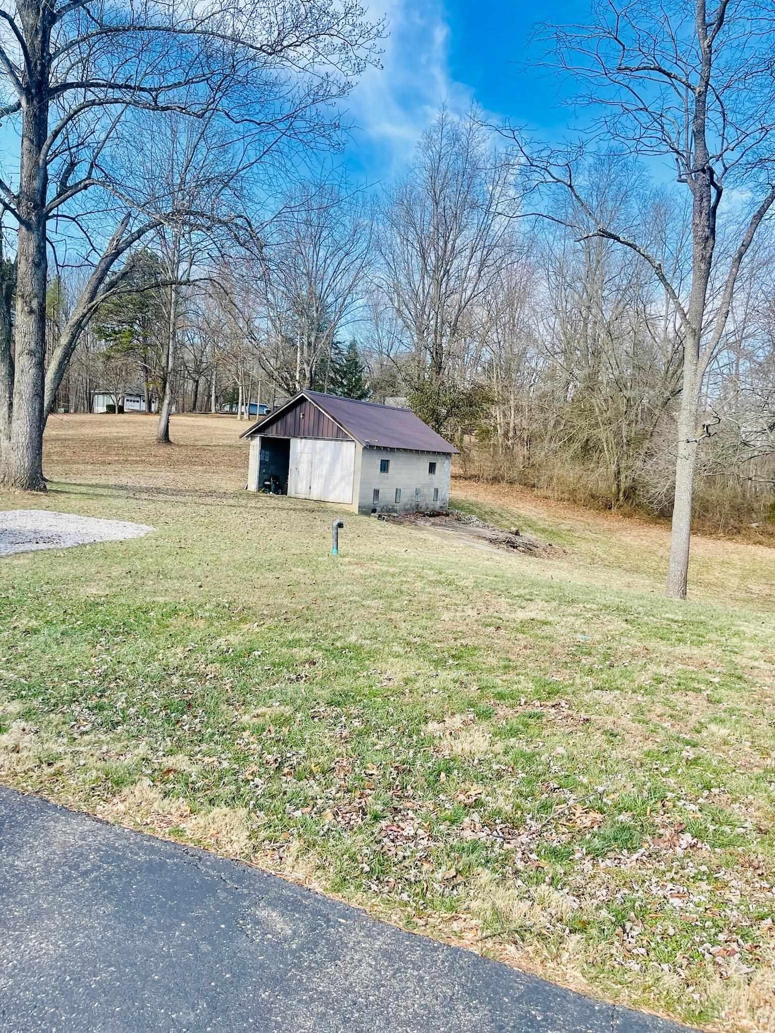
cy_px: 516
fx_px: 776
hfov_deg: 53.1
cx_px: 388
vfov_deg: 67.3
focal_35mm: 26
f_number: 1.6
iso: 50
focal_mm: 5.1
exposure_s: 1/1420
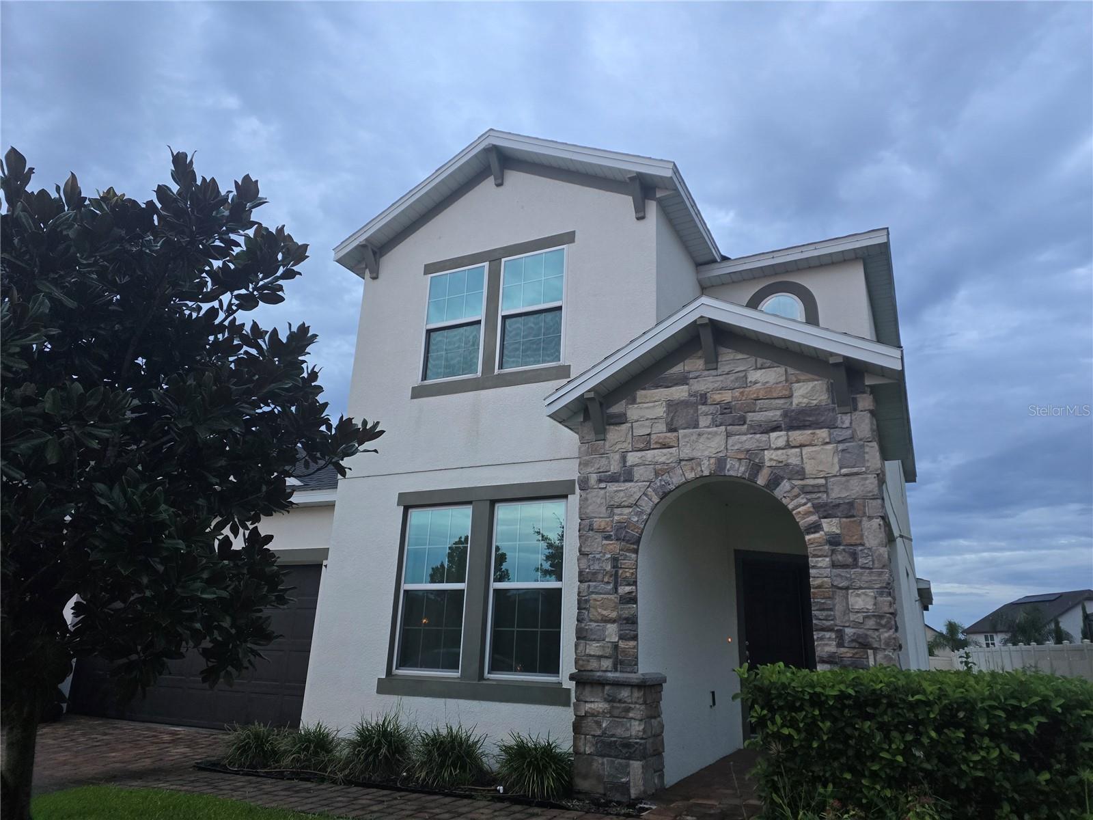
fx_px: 726
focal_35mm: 23
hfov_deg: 73.9
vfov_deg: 58.9
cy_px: 410
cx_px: 546
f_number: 1.7
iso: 500
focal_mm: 6.3
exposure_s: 1/120
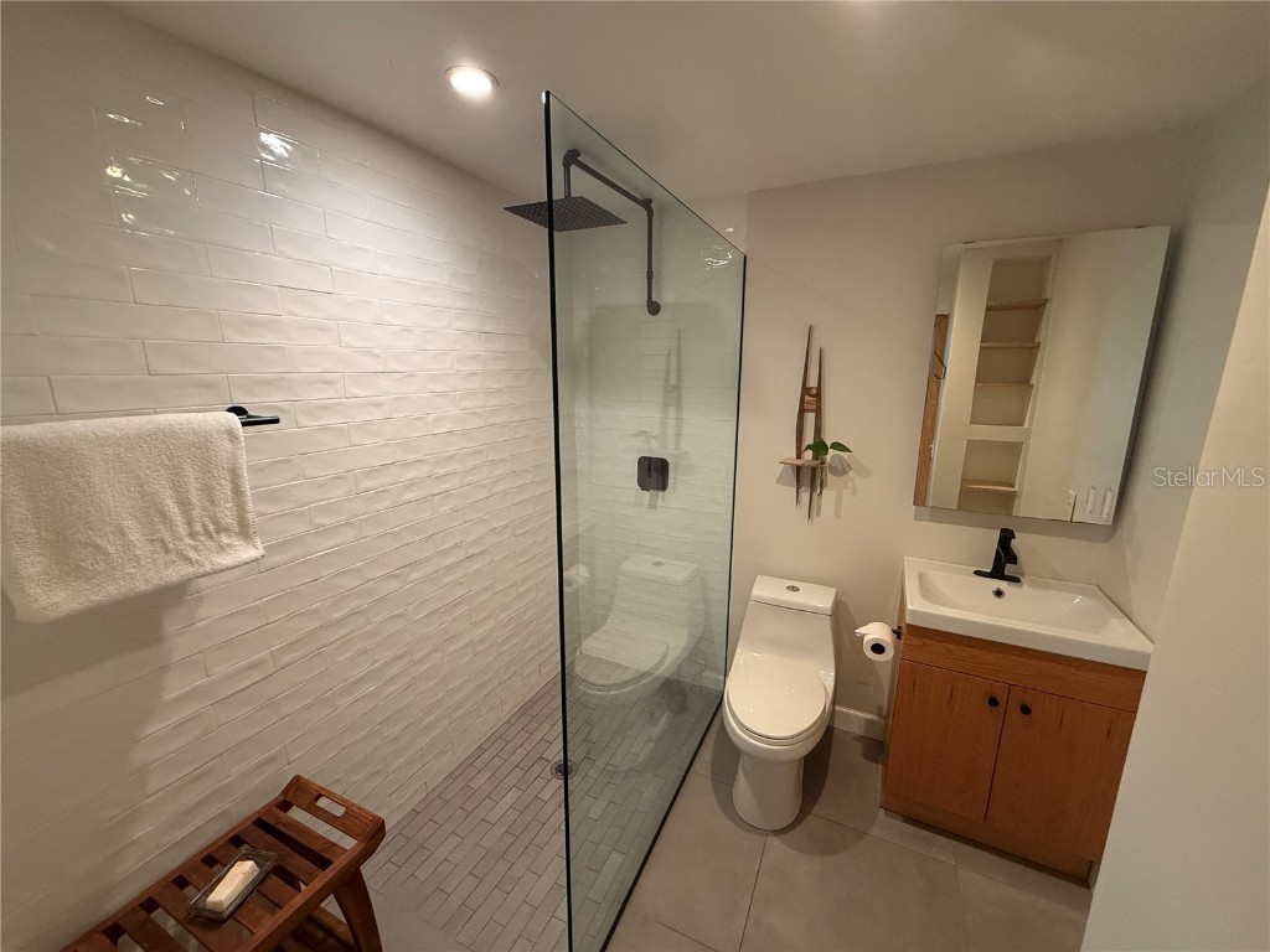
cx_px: 635
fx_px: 514
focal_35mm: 14
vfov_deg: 85.7
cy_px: 476
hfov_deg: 102.1
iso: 320
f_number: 2.2
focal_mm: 2.22
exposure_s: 1/101
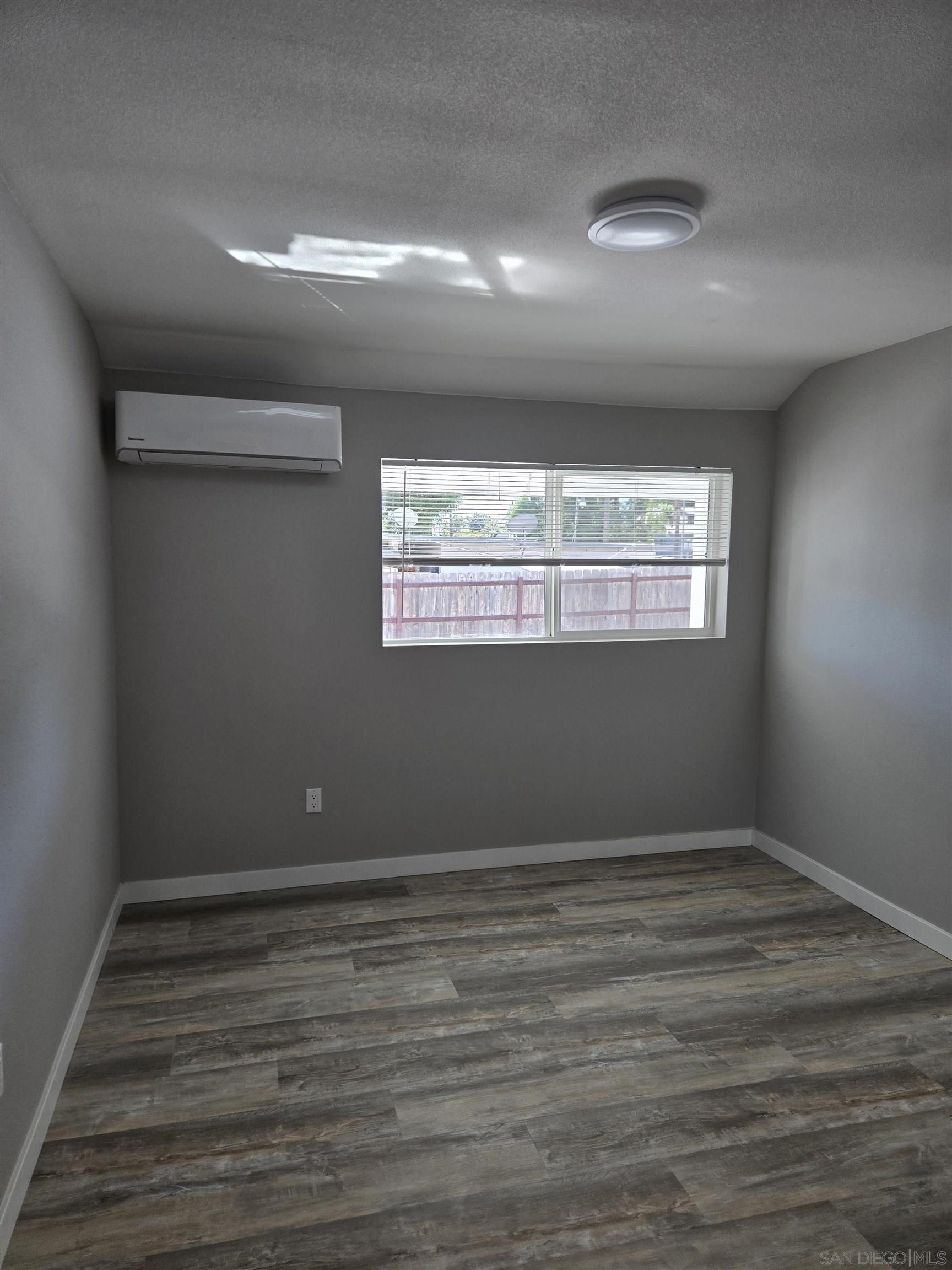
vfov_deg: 73.9
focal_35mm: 23
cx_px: 476
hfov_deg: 58.9
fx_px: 843
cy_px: 635
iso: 80
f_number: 1.8
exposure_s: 1/180
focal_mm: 5.4
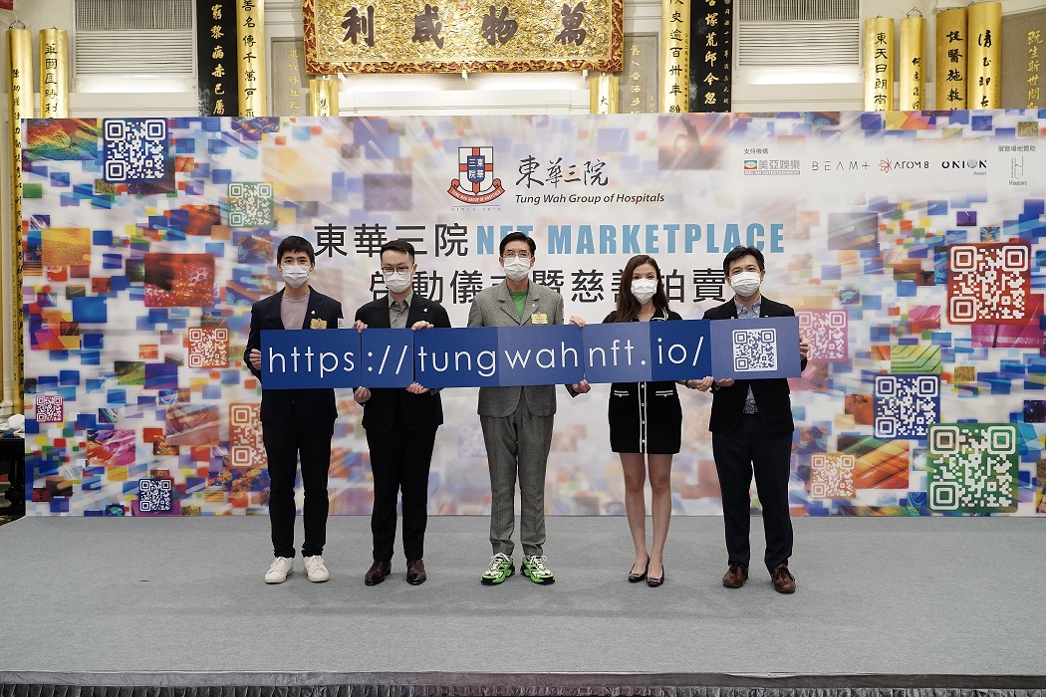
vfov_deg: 42.3
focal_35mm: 31
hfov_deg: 60.3
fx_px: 901
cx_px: 523
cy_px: 348
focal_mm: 31
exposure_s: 1/125
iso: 2500
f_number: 5
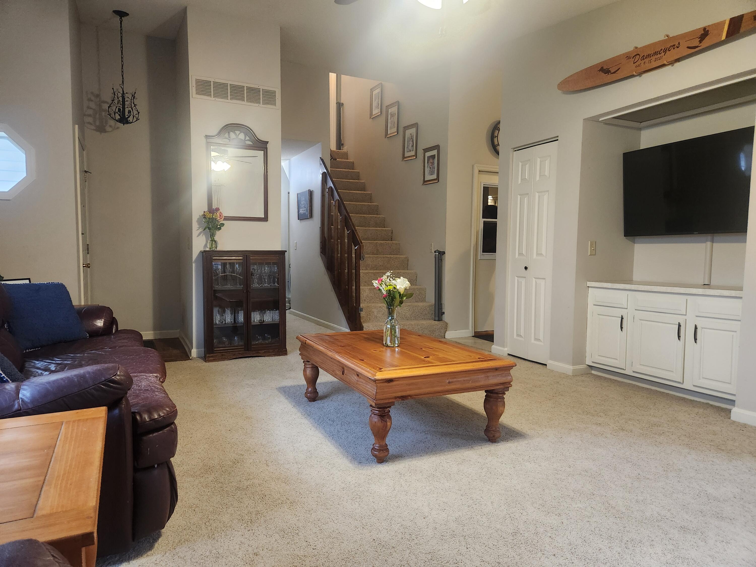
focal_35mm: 23
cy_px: 284
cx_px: 378
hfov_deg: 73.9
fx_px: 502
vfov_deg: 58.9
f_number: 1.8
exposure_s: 1/60
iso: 640
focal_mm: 5.4
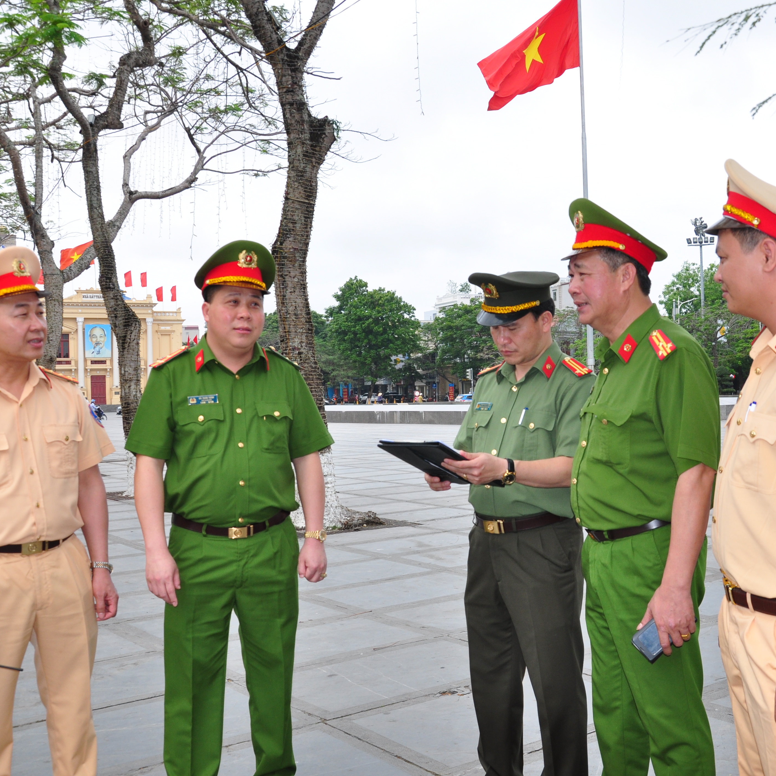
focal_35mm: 41
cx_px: 478
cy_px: 385
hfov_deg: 41.0
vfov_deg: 41.3
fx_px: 1031
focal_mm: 21
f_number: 5
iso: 320
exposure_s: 1/200
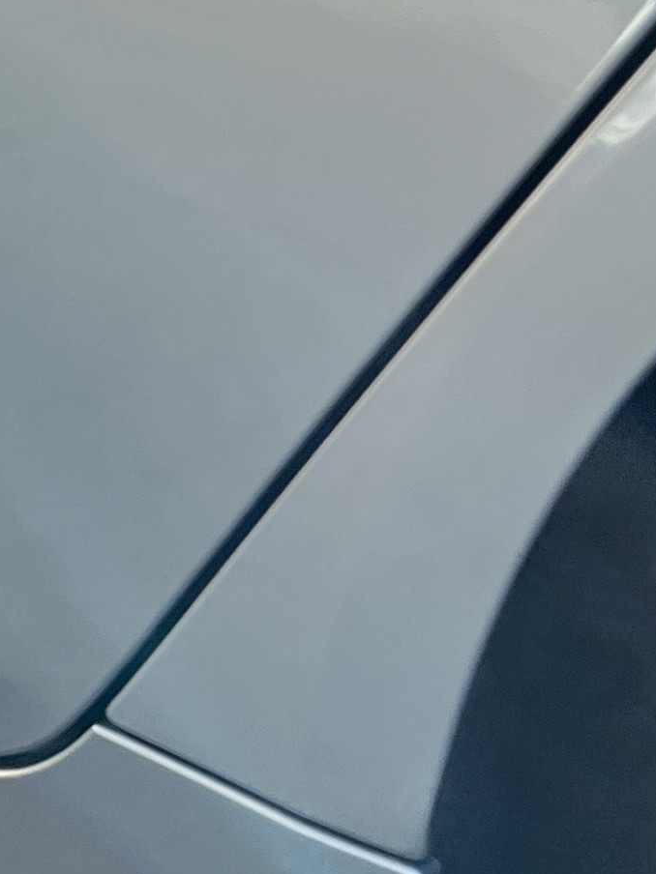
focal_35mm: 116
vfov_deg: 16.4
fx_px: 2931
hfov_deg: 11.5
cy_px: -126
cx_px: -645
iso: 50
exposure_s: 1/1068
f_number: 1.5
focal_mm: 5.7
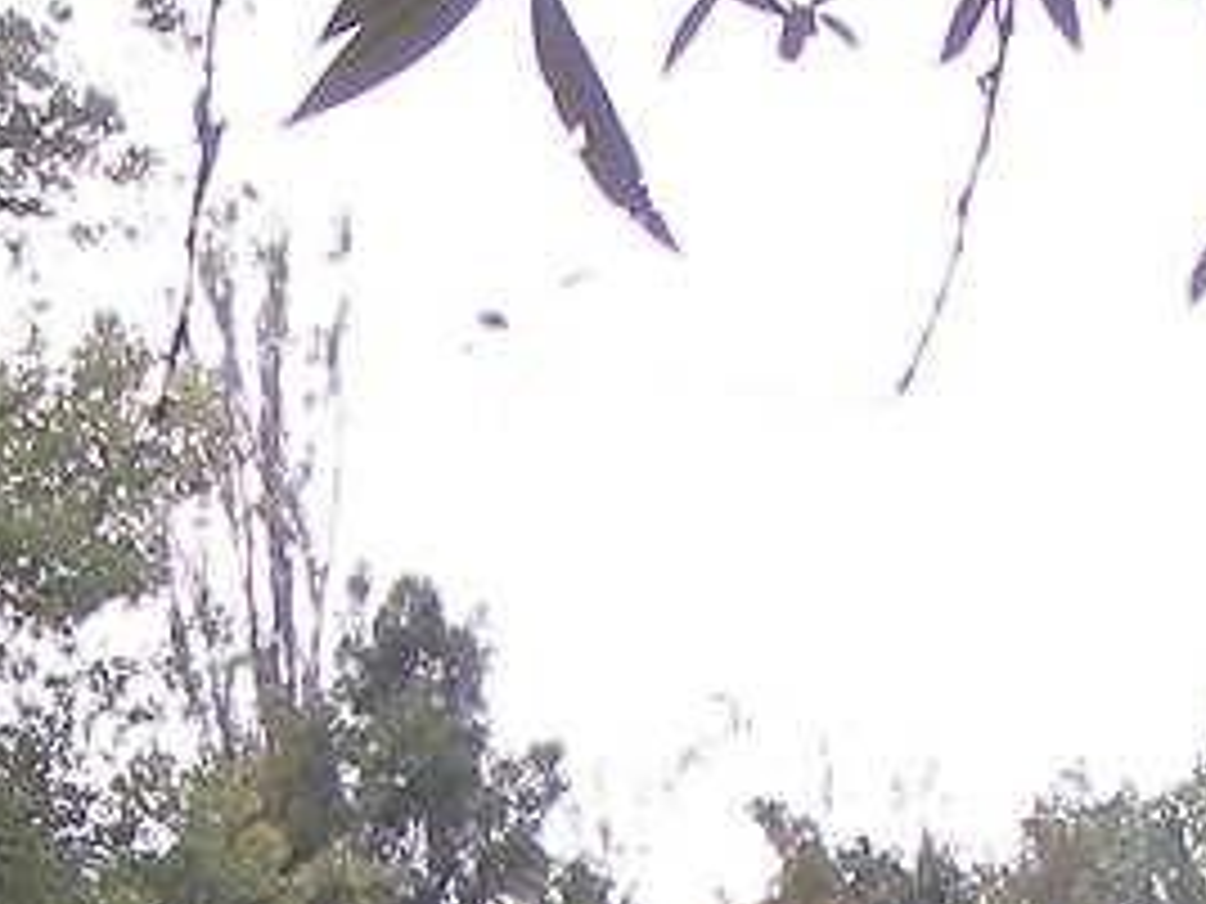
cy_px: 2001
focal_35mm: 220
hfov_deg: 8.9
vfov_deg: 6.5
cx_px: 1366
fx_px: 7665
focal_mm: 6.3
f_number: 4
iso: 50
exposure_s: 1/145
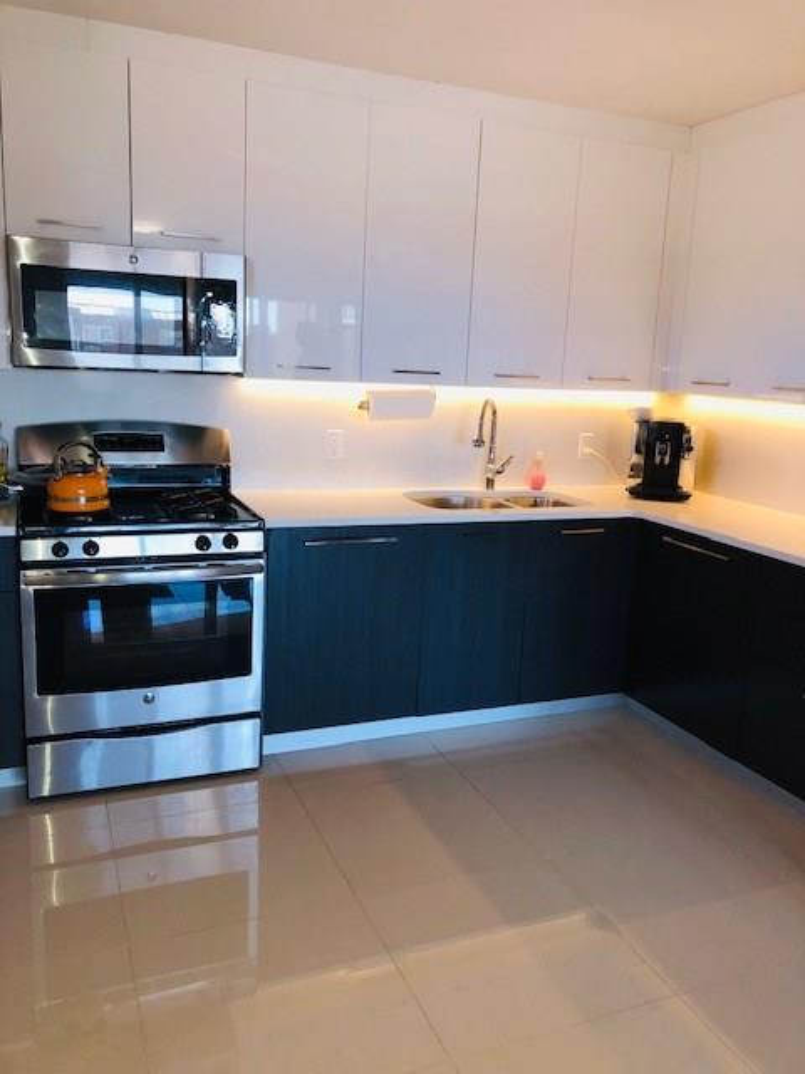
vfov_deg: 63.4
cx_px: 402
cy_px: 537
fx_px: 868
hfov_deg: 49.7
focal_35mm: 28
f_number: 1.8
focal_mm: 4
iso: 100
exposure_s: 1/111
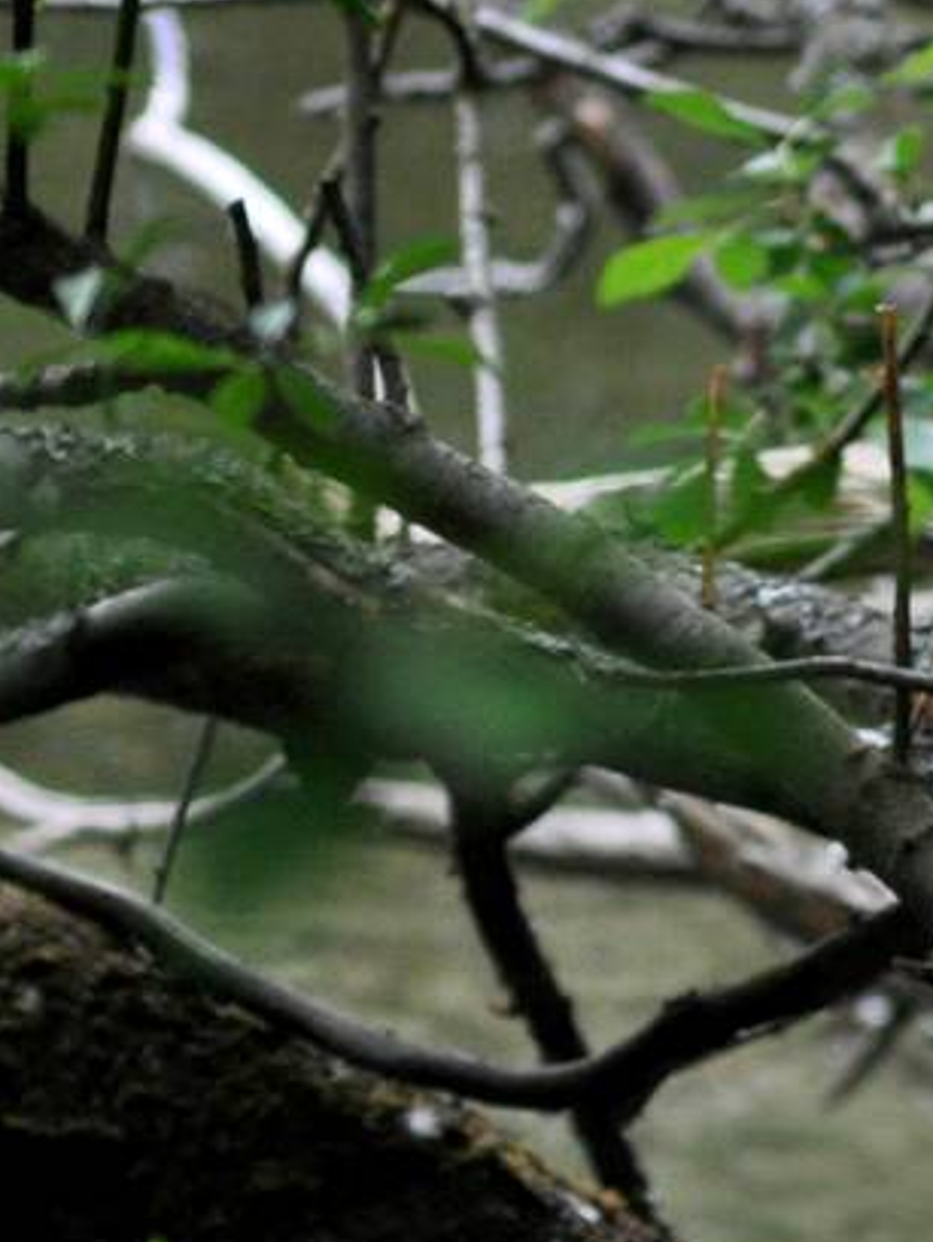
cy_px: 961
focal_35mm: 1099
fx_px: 39470
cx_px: 1529
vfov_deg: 1.8
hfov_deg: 1.4
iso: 800
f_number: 4.8
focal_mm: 195
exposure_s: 1/800
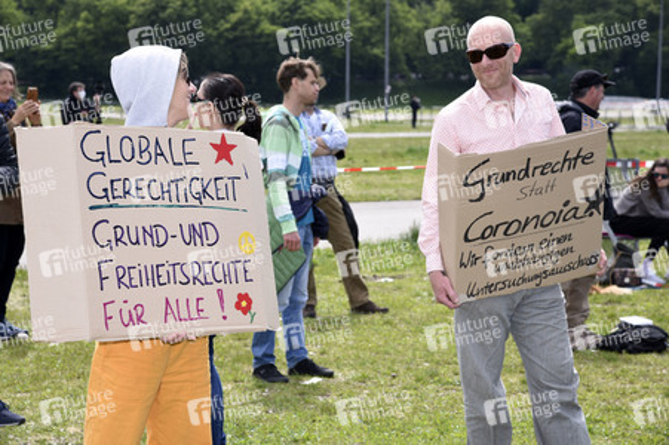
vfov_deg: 13.0
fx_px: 1950
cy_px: 222
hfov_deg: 19.5
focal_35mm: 105
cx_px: 334
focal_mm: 105
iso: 160
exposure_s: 1/160
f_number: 9
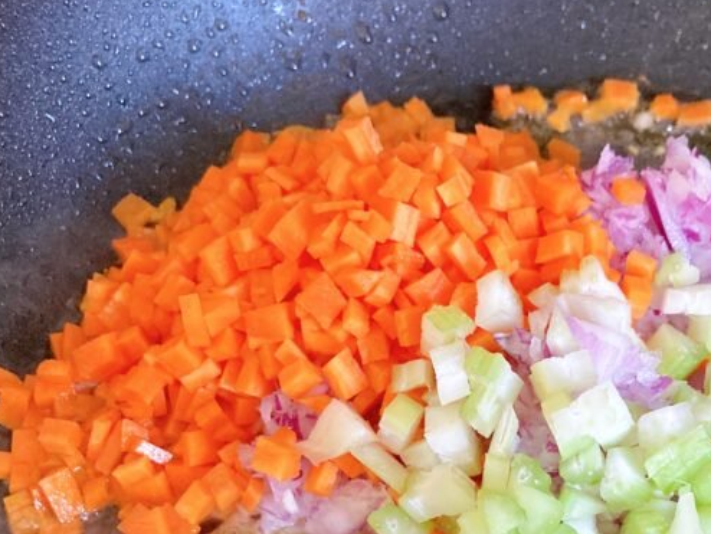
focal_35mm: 58
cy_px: 535
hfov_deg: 32.2
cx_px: 581
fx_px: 1192
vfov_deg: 24.1
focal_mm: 3.99
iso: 320
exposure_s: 1/60
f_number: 1.8
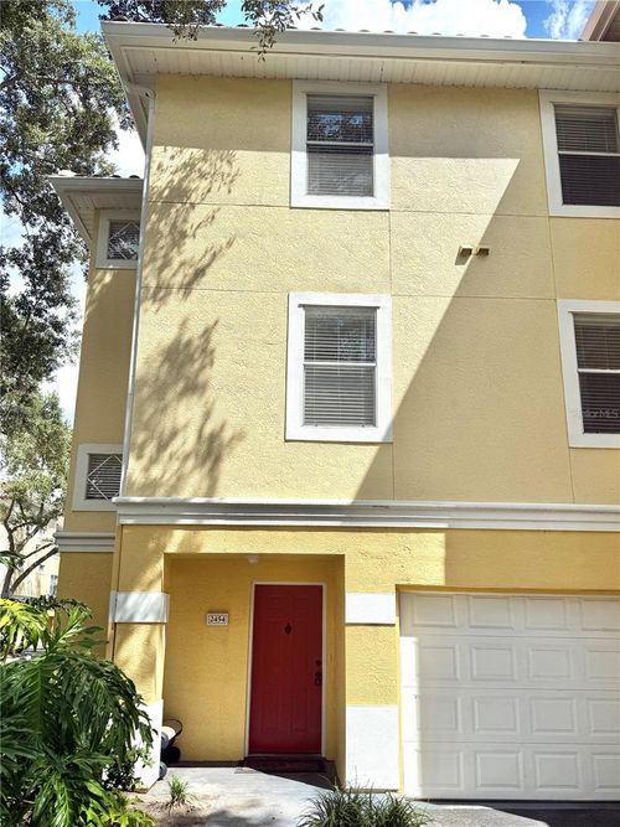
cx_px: 310
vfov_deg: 71.6
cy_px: 414
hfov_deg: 56.8
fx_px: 573
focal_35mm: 24
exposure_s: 1/6711
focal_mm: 6.76
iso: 80
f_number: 1.78
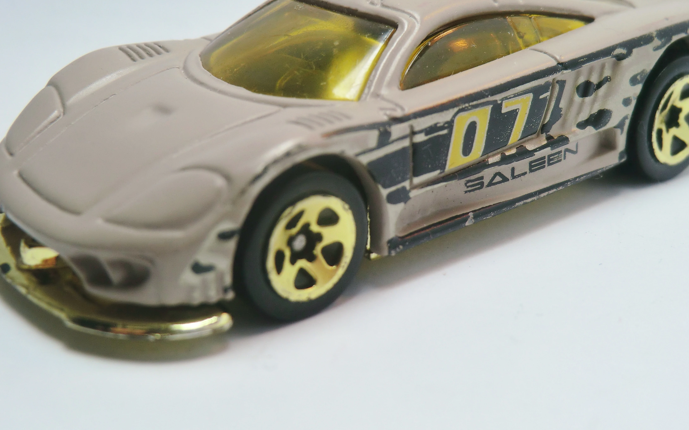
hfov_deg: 39.6
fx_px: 958
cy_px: 156
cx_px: 358
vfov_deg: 25.3
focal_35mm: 51
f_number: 3.8
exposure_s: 1/125
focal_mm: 7.1
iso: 64
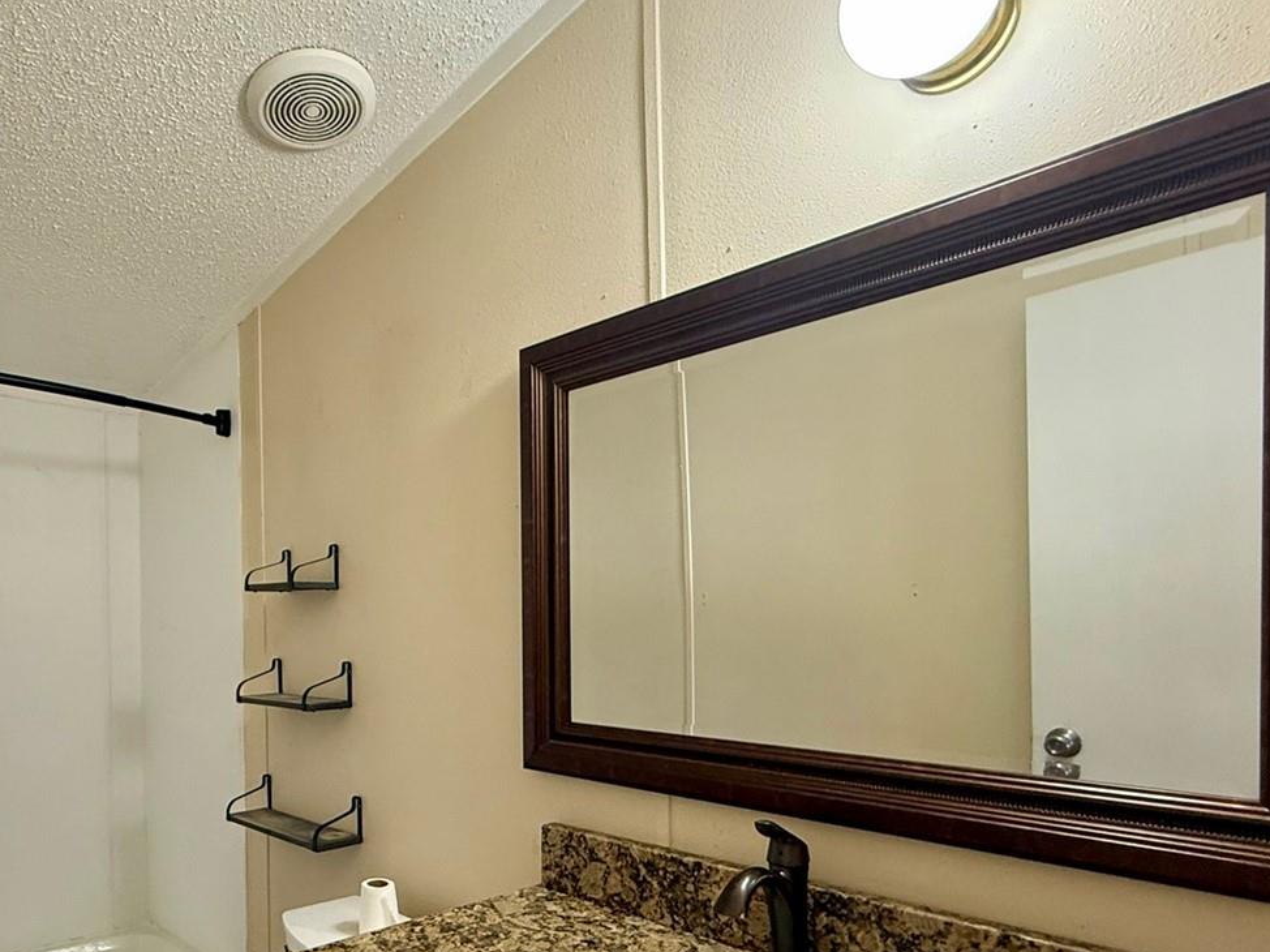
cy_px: 634
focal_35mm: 23
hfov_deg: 71.4
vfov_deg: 57.6
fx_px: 844
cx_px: 407
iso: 320
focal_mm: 2.22
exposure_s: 1/60
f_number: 2.2
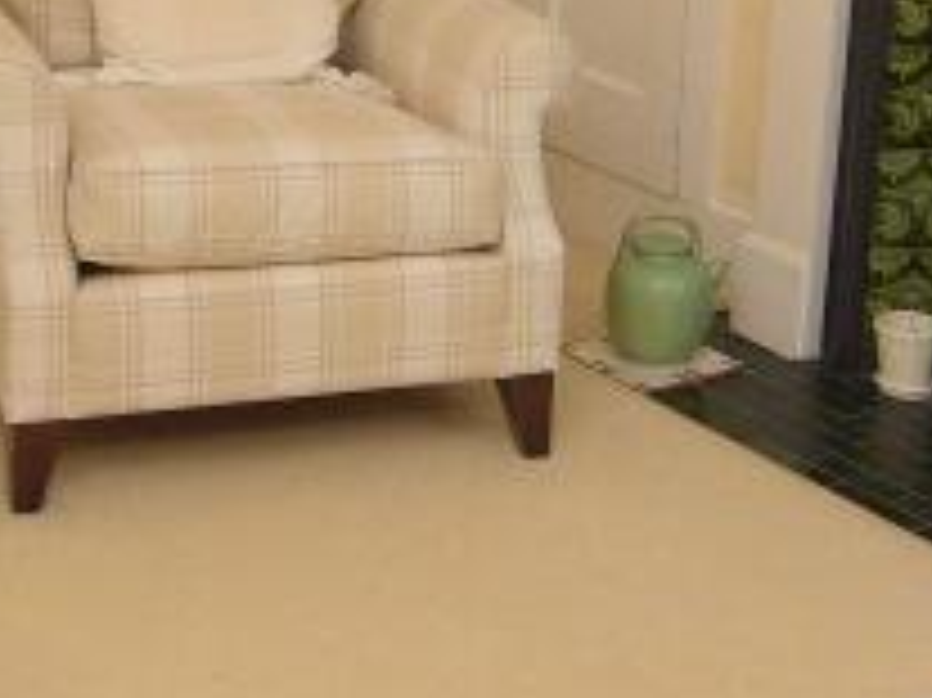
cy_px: -54
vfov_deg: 16.1
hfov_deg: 22.0
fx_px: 2395
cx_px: 356
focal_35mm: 89
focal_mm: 9
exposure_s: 1/60
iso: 100
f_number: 4
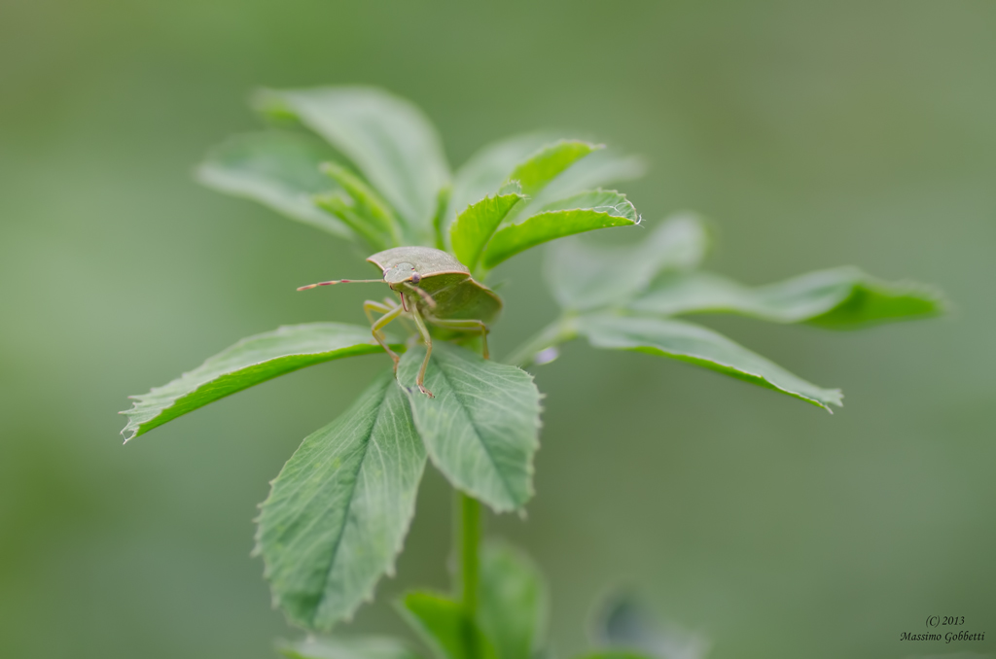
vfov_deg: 10.1
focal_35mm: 135
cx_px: 498
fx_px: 3727
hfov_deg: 15.2
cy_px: 330
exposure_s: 1/320
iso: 400
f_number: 4.5
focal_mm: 90
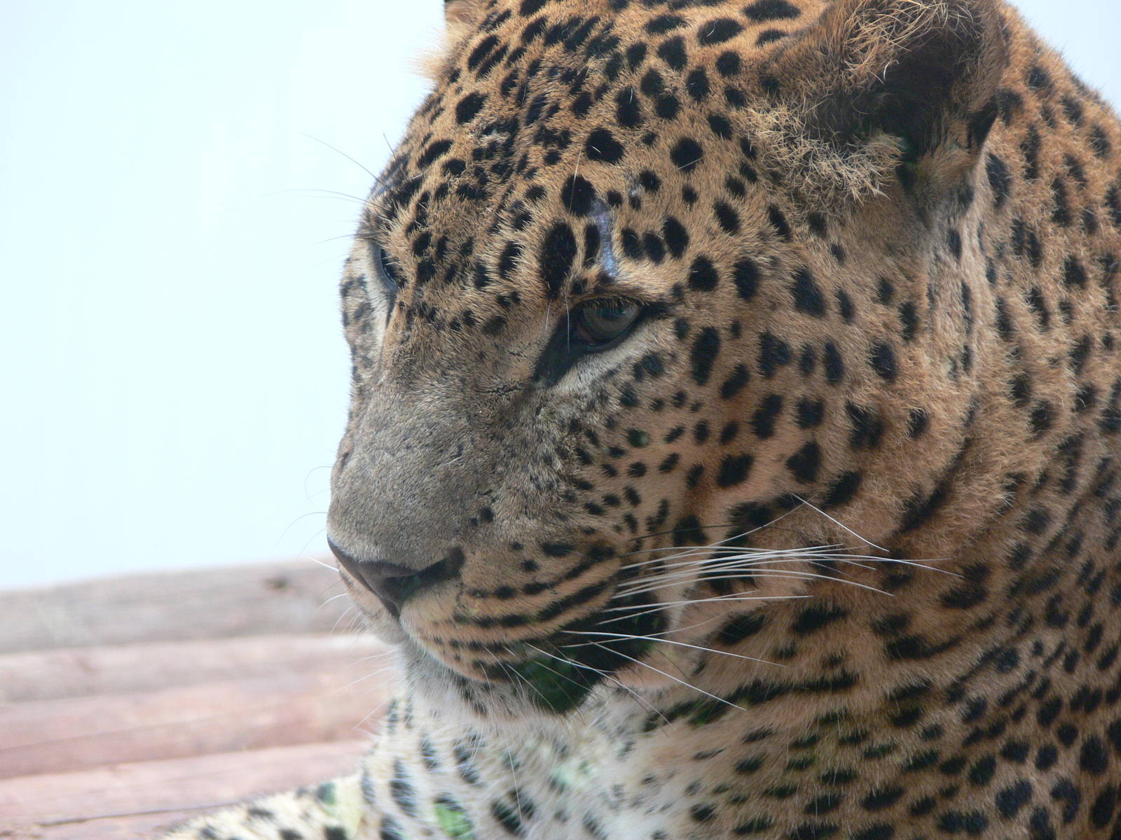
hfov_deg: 7.0
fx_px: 9100
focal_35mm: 281
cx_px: 560
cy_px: 420
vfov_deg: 5.3
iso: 160
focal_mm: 59.5
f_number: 3.6
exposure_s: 1/30
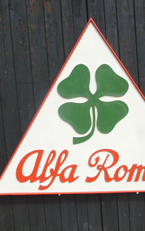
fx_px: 228
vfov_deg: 54.0
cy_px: 114
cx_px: 85
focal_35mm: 36
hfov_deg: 35.2
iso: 100
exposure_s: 1/250
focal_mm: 4.5
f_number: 3.1
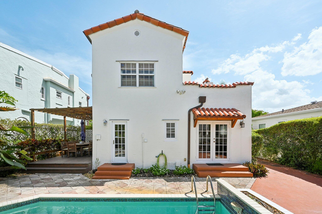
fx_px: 143
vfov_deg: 73.7
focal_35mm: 16
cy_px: 107
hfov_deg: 96.8
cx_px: 161
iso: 800
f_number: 8
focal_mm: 16
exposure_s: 1/3200
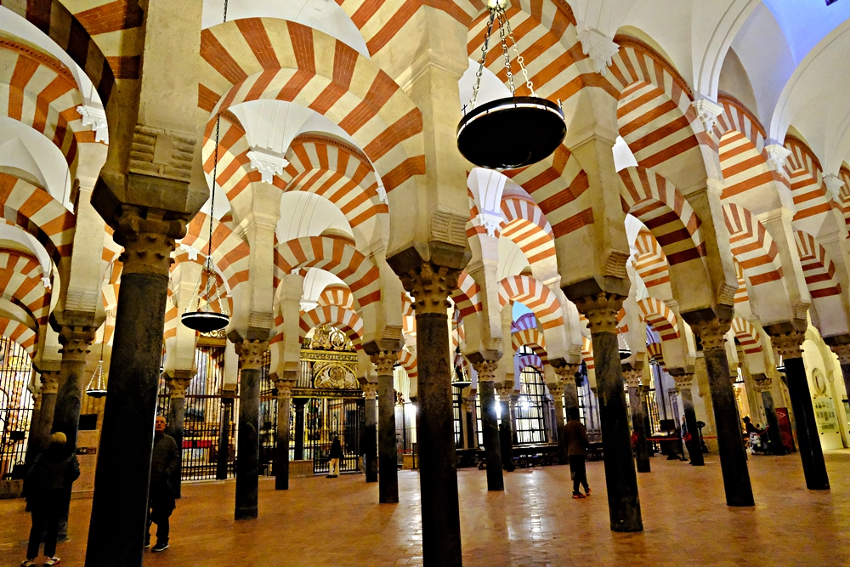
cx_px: 425
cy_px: 284
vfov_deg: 53.1
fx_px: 567
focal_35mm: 24
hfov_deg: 73.7
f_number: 2.8
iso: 12800
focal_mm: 16
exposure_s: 1/80
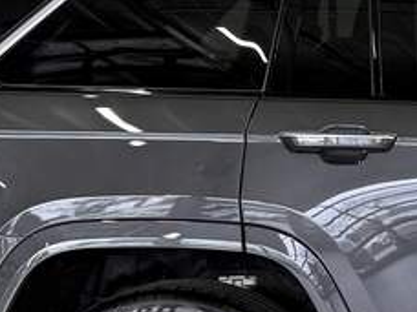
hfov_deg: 12.6
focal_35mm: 144
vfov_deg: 10.3
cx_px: 738
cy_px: 159
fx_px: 1735
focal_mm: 6.76
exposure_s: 1/100
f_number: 1.78
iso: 80
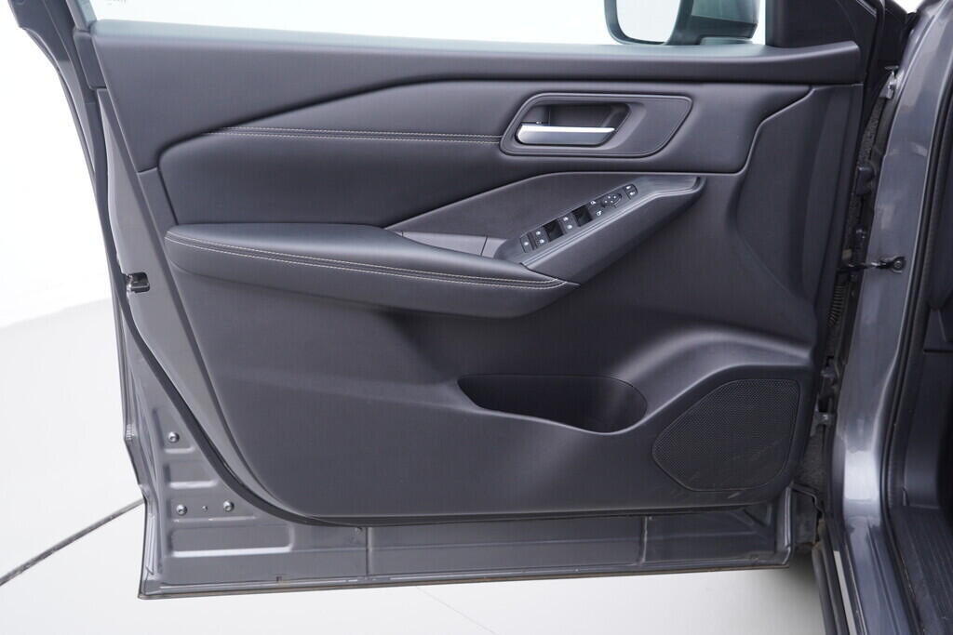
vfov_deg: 36.9
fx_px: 953
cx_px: 476
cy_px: 318
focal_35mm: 36
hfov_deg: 53.1
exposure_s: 1/40
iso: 125
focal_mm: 24
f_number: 2.8
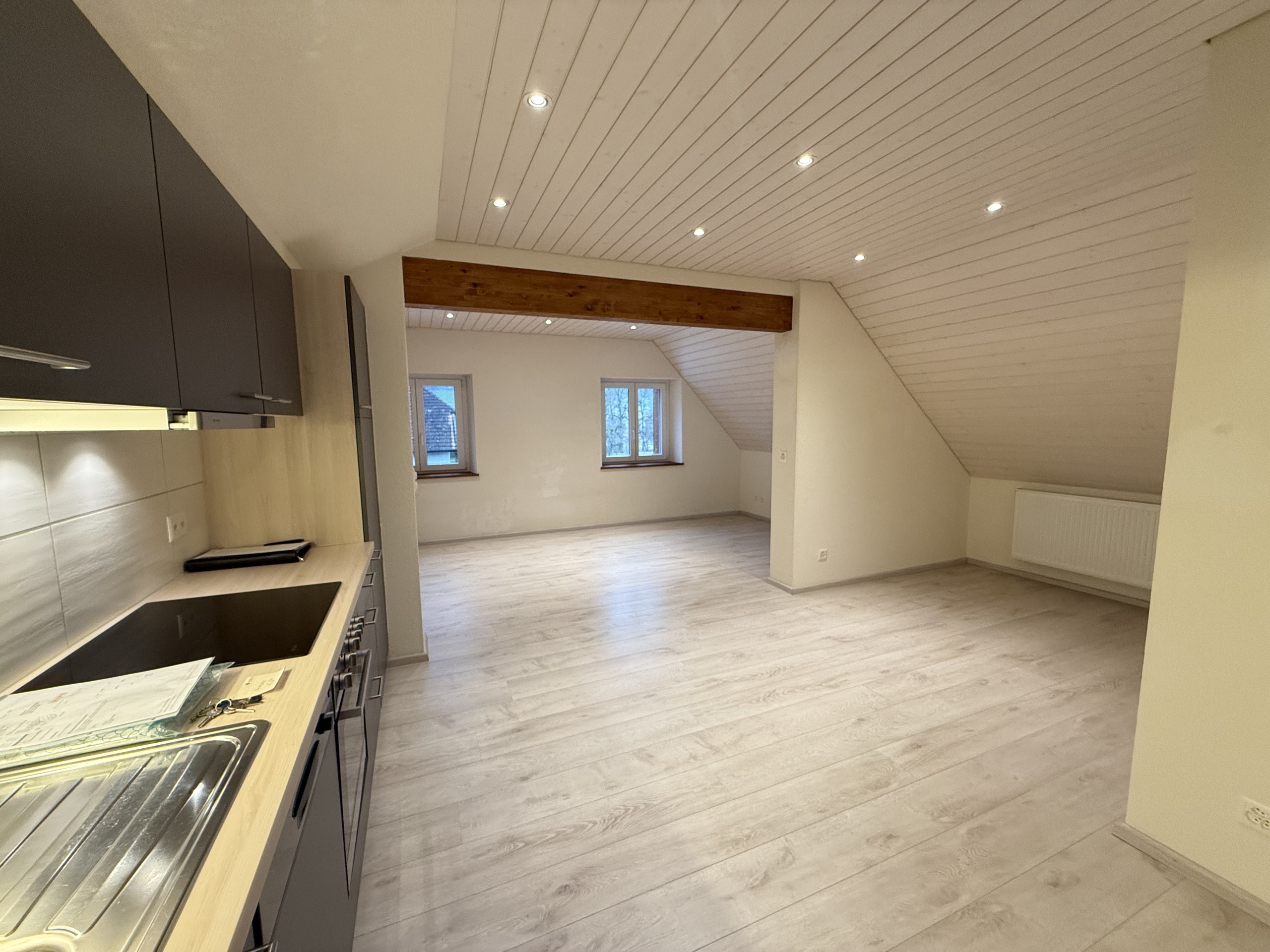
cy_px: 476
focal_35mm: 14
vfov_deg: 85.7
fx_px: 514
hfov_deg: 102.1
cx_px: 635
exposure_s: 1/100
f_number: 2.2
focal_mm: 2.22
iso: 320
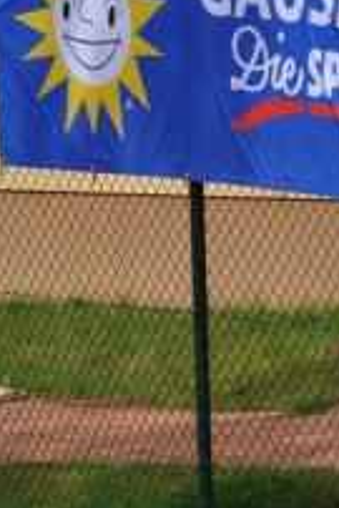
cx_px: 372
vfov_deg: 4.4
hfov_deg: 2.9
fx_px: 6591
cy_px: 626
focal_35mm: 467
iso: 200
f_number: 11
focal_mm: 105
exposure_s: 1/500
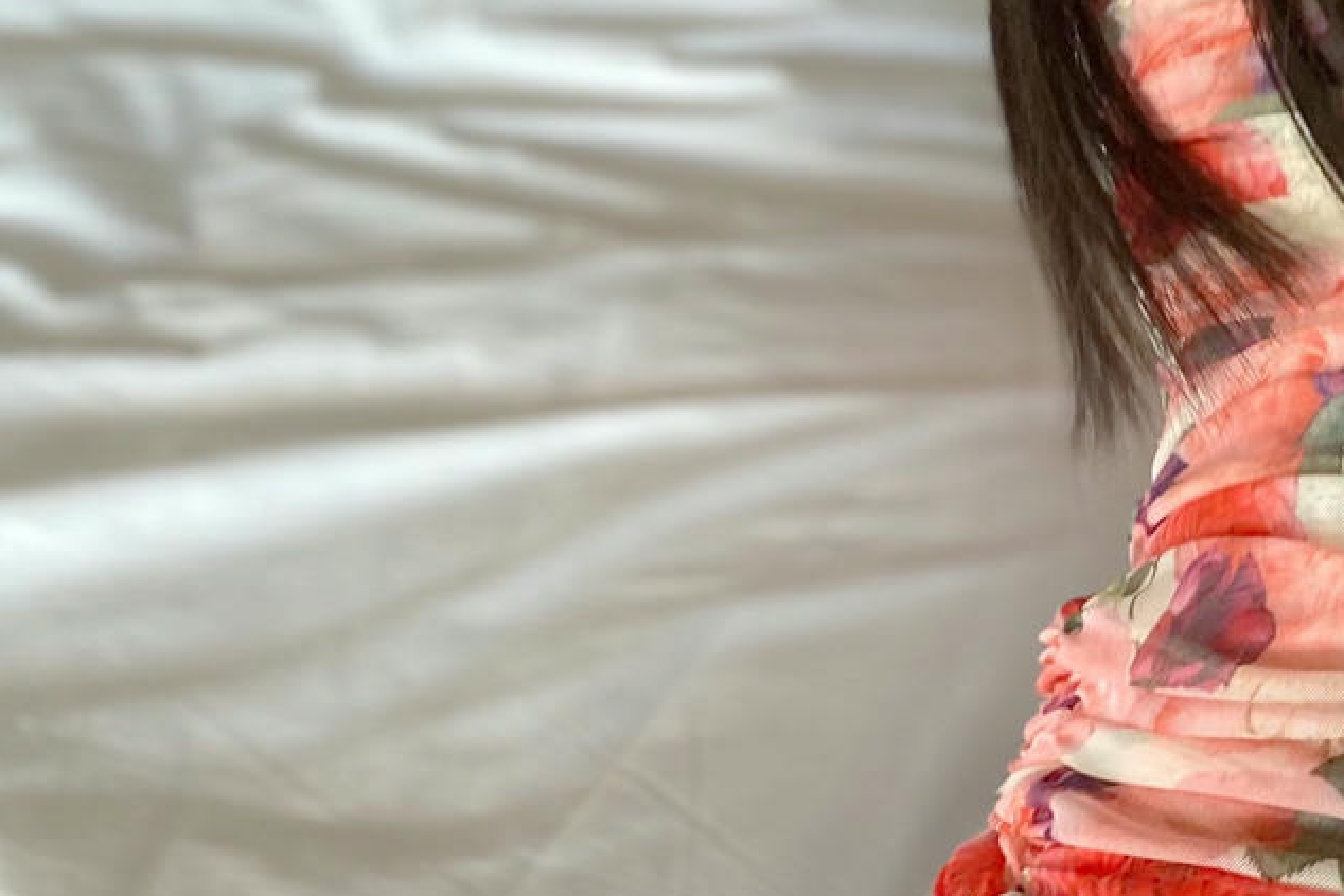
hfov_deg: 22.2
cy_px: 873
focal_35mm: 86
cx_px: 1514
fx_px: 3211
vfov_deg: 15.6
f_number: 1.8
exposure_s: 1/50
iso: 80
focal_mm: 4.25
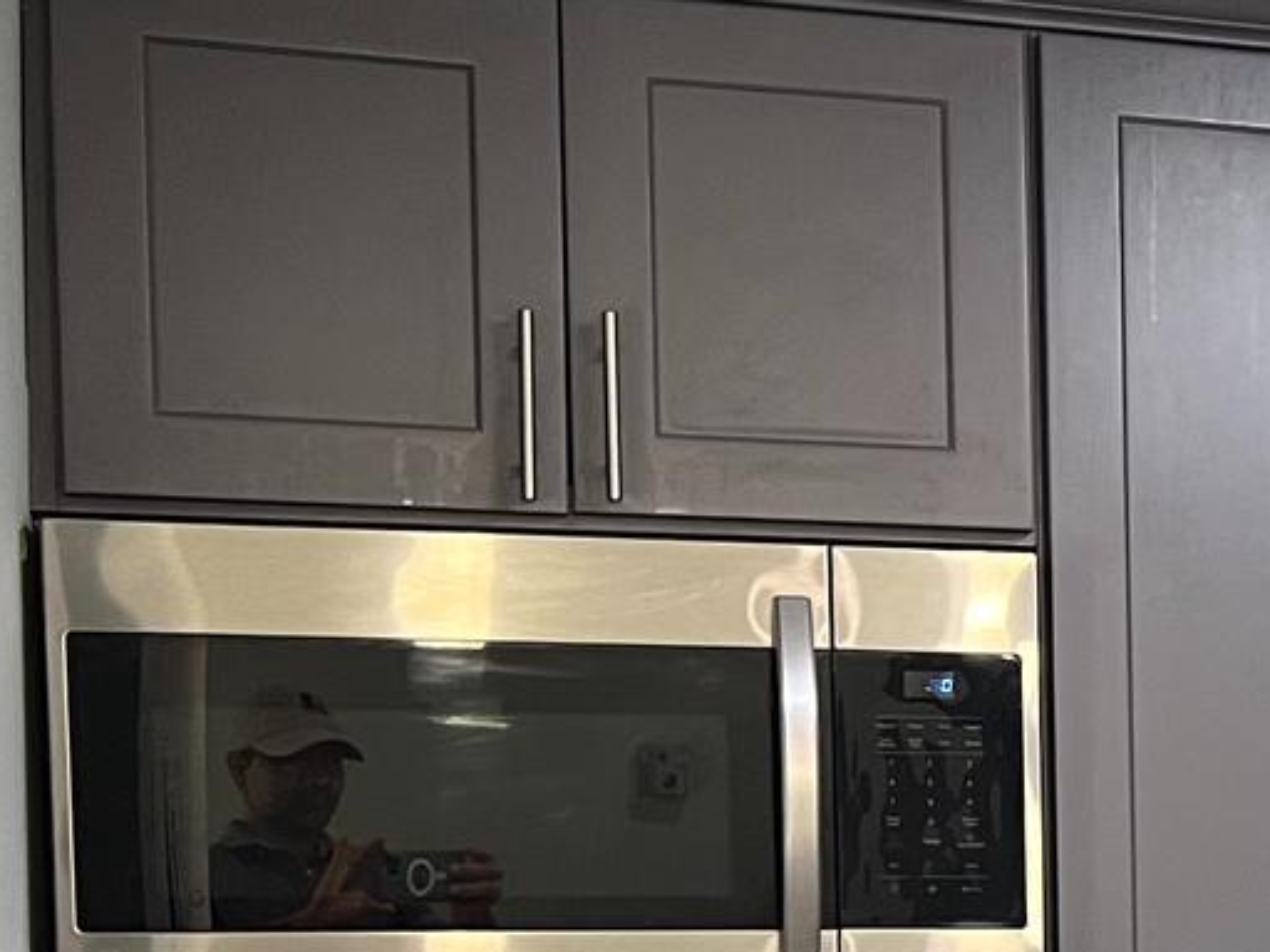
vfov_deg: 13.9
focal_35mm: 104
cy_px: 1108
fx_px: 3816
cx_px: 2074
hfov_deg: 16.6
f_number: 1.5
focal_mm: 5.7
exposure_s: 1/60
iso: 160
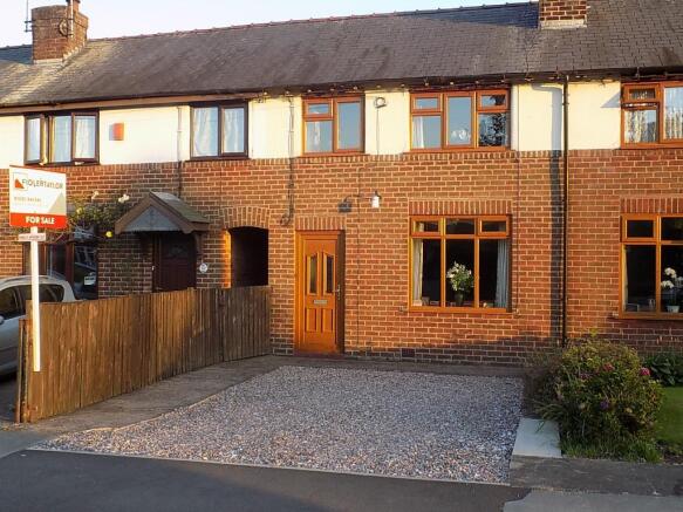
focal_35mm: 37
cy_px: 256
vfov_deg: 38.7
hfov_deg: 50.1
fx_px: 730
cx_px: 342
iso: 80
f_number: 3.5
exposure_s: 1/60
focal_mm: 6.6
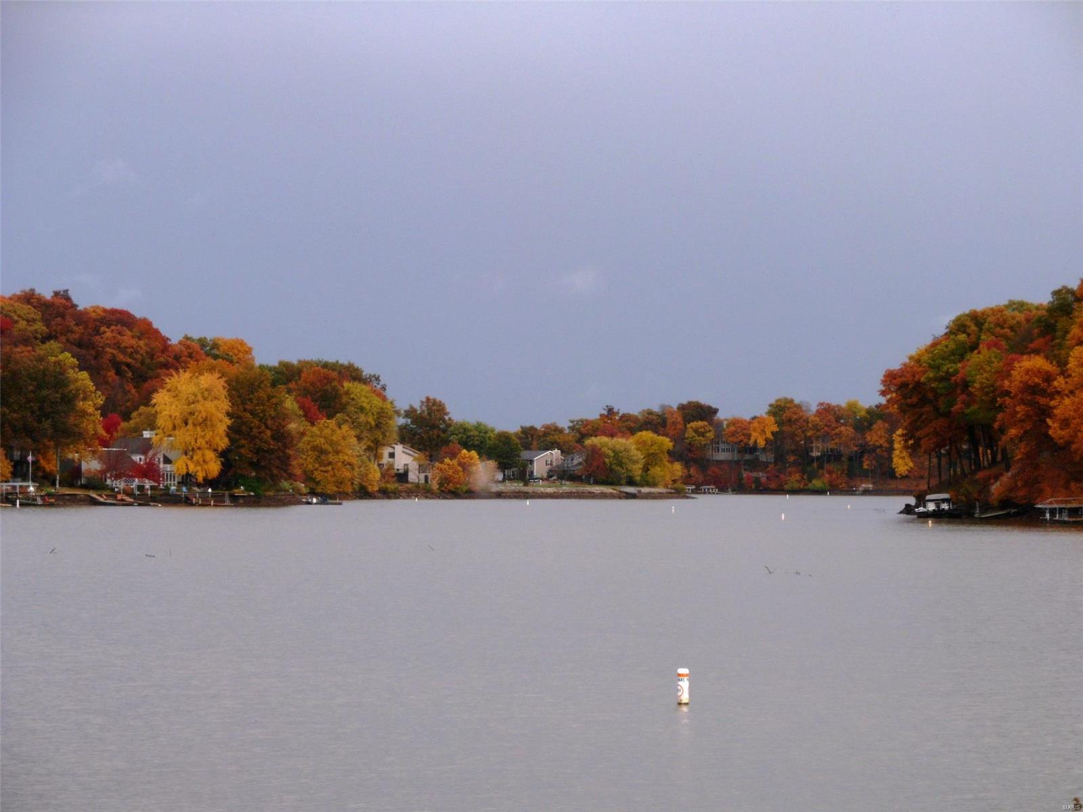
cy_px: 406
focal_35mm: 130
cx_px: 542
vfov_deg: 11.4
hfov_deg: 15.2
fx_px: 4067
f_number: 5.4
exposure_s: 1/500
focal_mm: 22.5
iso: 100
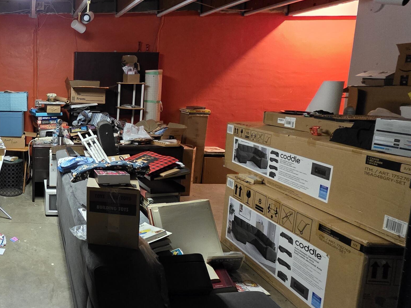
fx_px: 297
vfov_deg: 54.4
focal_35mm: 25
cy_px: 122
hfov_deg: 56.8
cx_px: 22
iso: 1000
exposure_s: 1/45
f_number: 1.9
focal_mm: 2.2
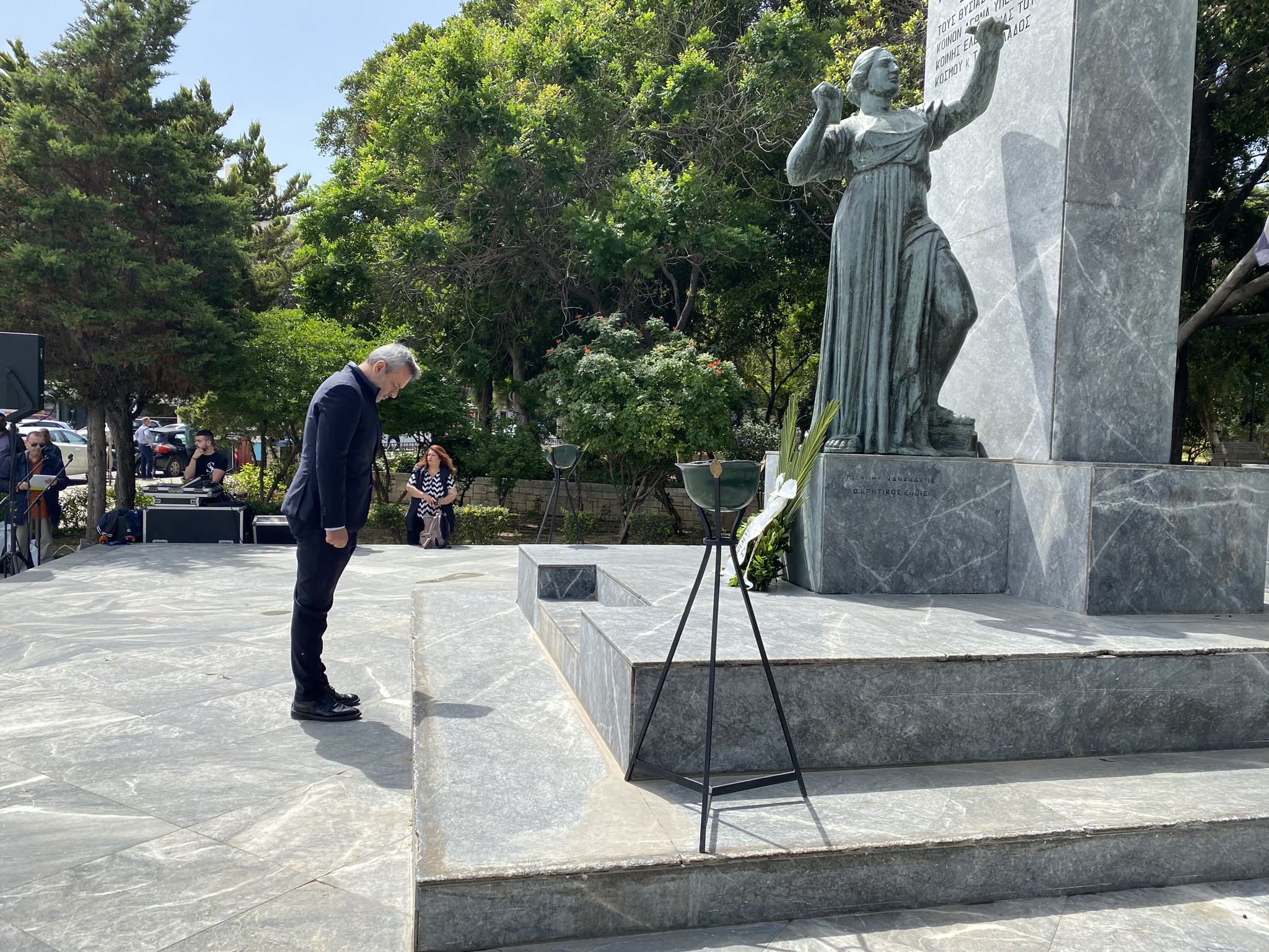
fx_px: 953
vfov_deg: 53.1
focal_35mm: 26
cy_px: 476
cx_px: 634
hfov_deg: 67.3
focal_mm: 4.25
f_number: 1.8
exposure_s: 1/2105
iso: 32
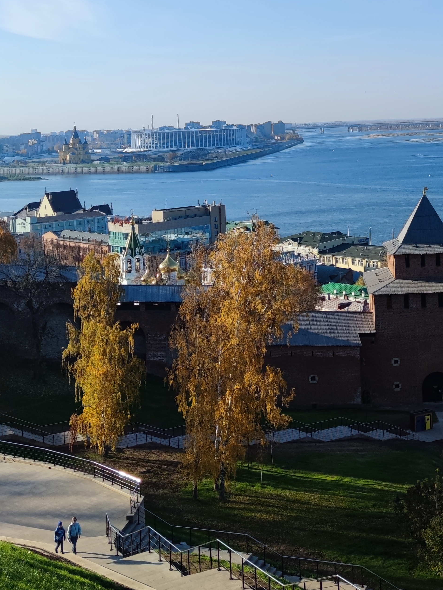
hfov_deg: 26.4
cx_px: 307
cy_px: 134
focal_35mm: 55
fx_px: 938
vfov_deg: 34.1
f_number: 1.69
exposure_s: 1/2190
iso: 50
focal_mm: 6.72
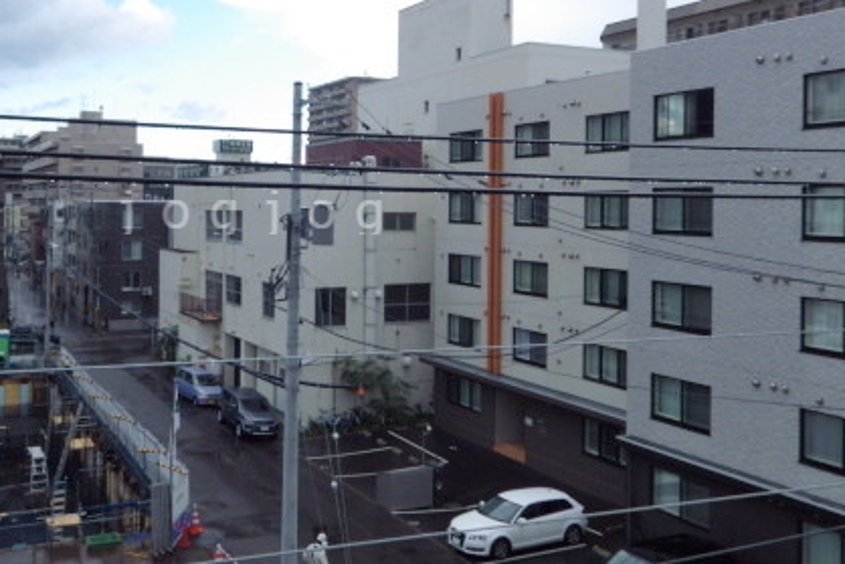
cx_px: 255
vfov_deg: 37.6
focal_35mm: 35
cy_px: 210
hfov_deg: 52.9
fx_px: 822
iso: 100
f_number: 3.1
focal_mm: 4
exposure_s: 1/500
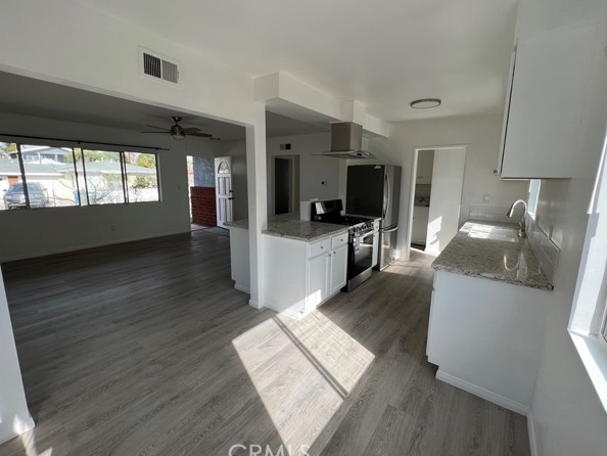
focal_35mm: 14
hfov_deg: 102.0
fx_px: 246
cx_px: 312
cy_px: 223
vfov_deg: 85.7
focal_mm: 1.57
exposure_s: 1/381
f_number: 1.8
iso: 32
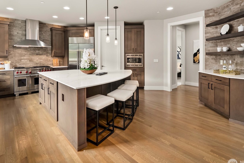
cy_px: 59
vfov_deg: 66.1
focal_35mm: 18
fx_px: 122
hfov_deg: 89.6
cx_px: 107
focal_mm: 13
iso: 1000
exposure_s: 1/15
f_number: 7.1
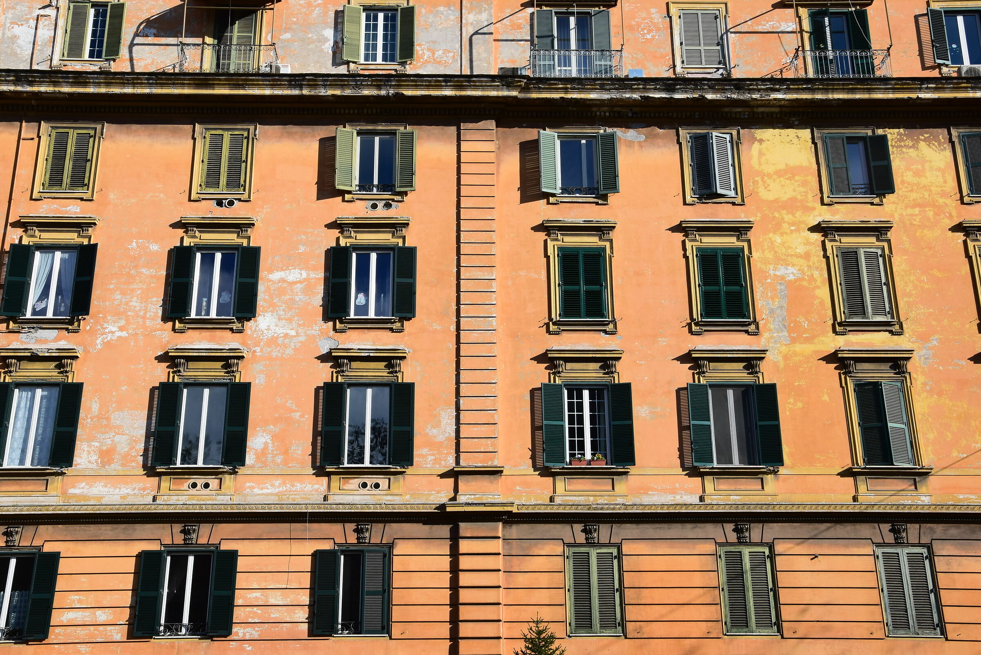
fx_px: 1145
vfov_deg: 31.9
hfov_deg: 46.4
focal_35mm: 42
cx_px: 490
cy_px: 328
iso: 400
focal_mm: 28
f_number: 11
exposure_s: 1/500
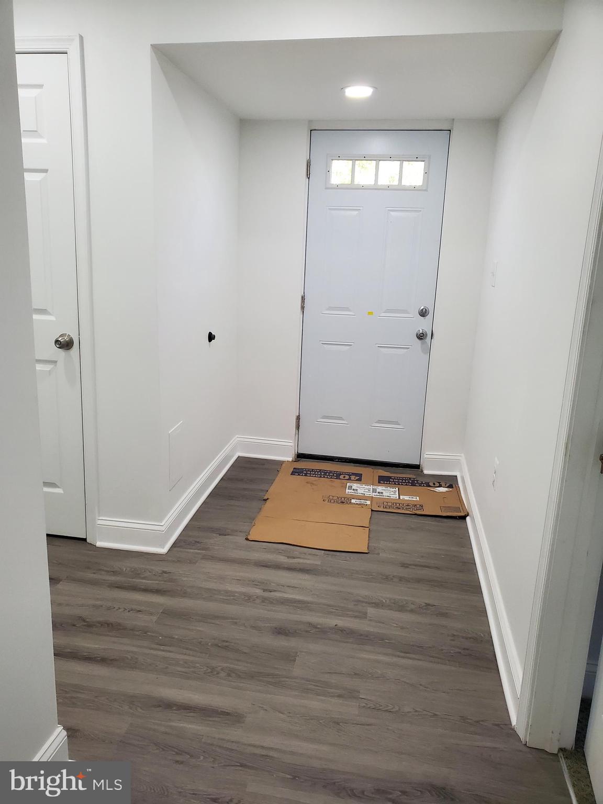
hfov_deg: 53.1
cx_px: 302
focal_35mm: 26
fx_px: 604
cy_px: 402
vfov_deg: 67.3
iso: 250
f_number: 2.4
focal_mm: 4.3
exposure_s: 1/120
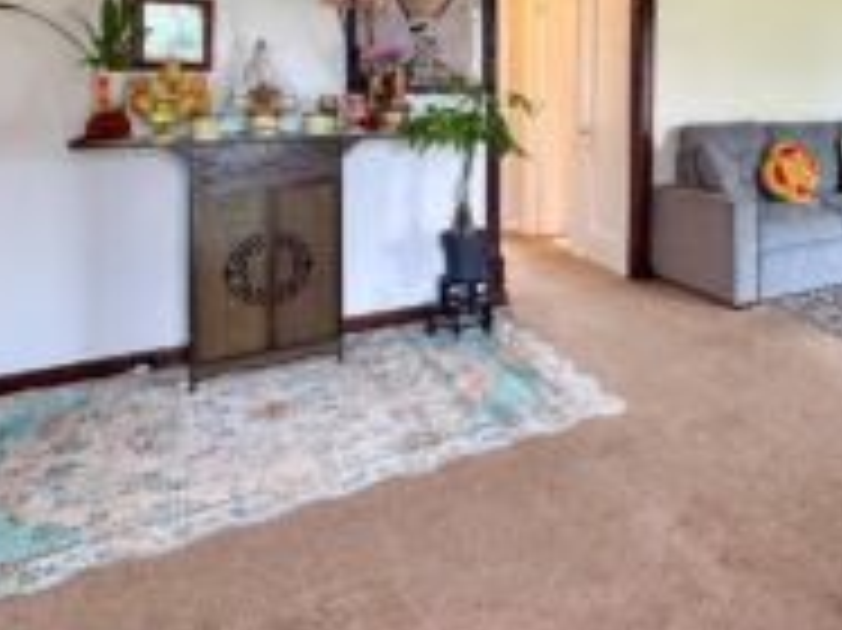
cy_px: 86
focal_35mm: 30
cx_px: 770
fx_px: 729
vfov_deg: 43.5
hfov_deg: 52.2
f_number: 2.2
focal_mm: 2.22
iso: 320
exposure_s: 1/114
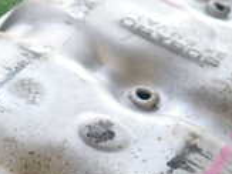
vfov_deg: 15.6
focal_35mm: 92
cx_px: 34
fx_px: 616
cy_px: 195
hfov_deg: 21.0
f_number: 2
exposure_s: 1/125
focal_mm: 4.5
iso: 100
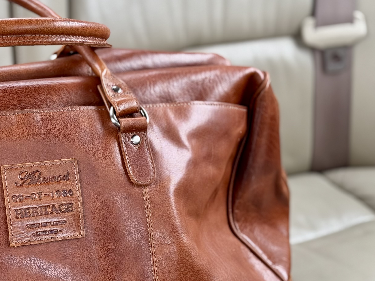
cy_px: 155
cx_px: 71
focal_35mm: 79
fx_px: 856
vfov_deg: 18.7
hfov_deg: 24.3
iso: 100
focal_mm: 6.76
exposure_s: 1/114
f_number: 1.78
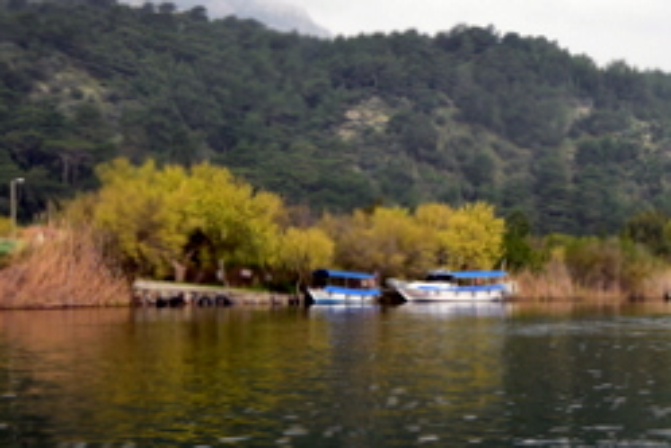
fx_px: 1435
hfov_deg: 24.6
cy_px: 289
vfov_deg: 17.7
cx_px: 730
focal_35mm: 77
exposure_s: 1/250
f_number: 10
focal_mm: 16
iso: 400
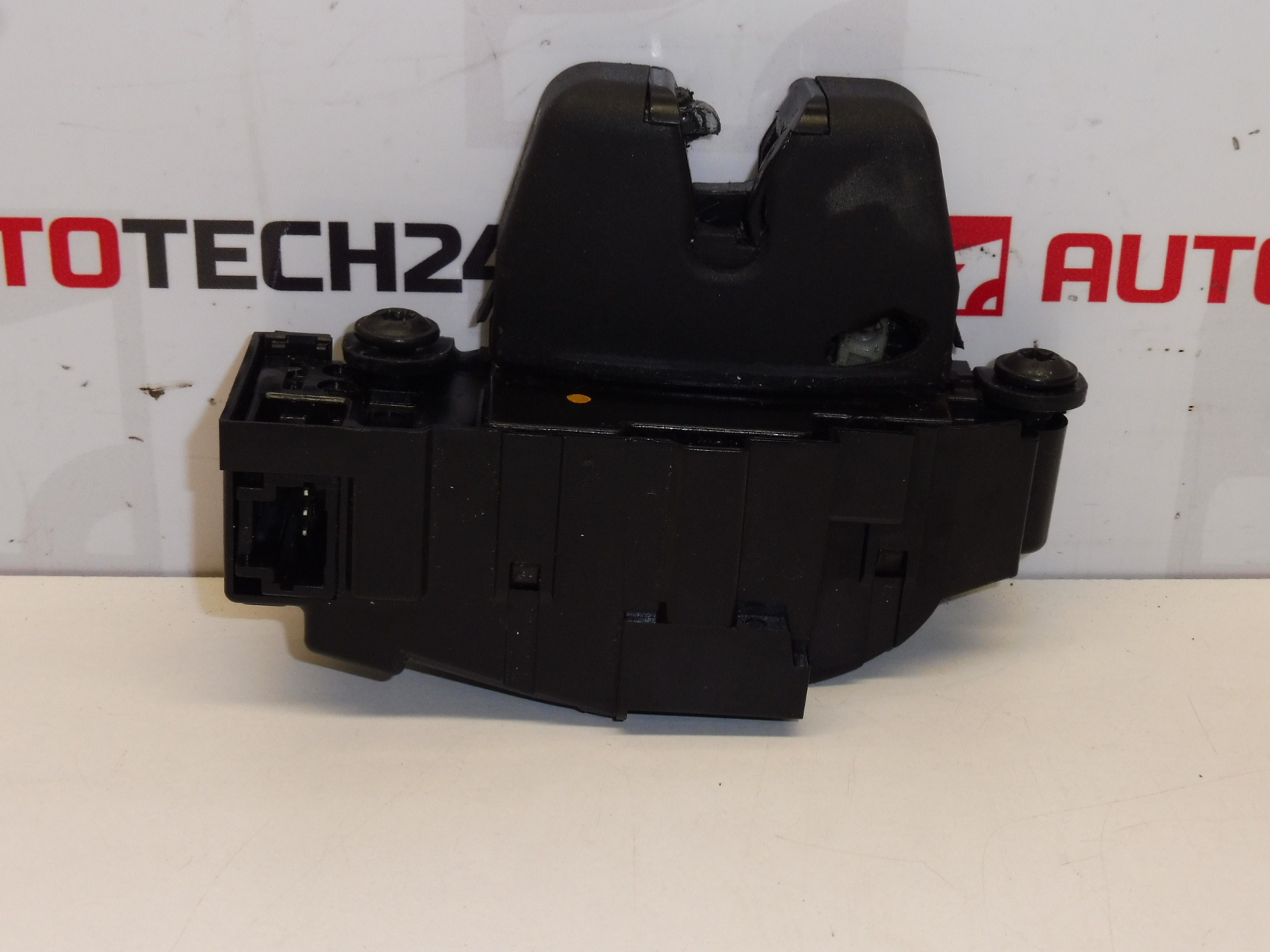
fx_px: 2385
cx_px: 694
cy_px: 469
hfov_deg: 29.8
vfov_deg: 22.6
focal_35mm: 65
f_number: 5.6
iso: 200
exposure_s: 1/80
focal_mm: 9.7
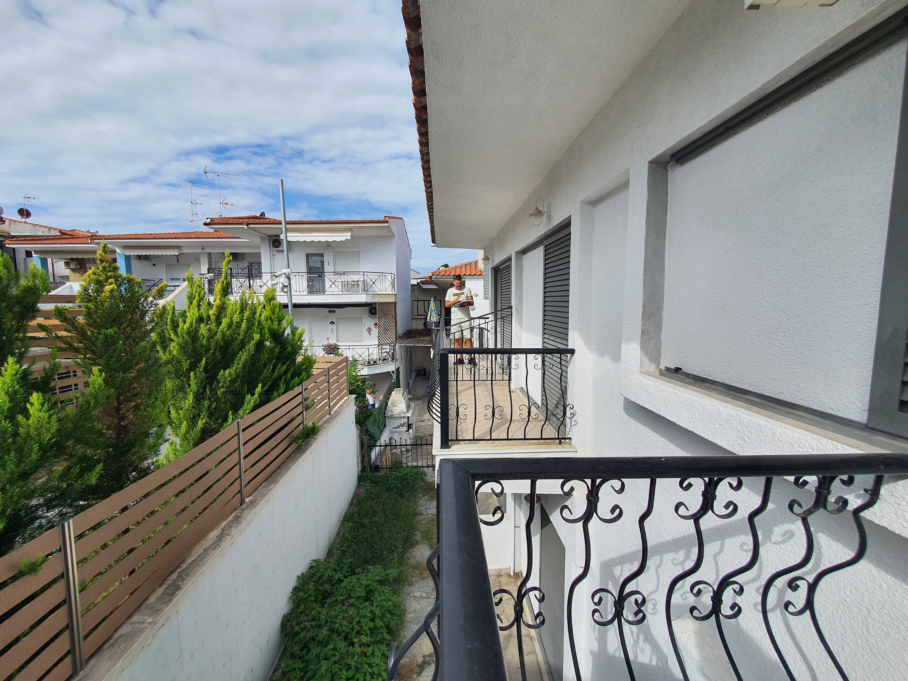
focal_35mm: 13
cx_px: 454
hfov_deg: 106.2
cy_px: 340
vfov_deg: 89.9
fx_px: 341
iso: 50
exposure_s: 1/990
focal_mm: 1.8
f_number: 2.2
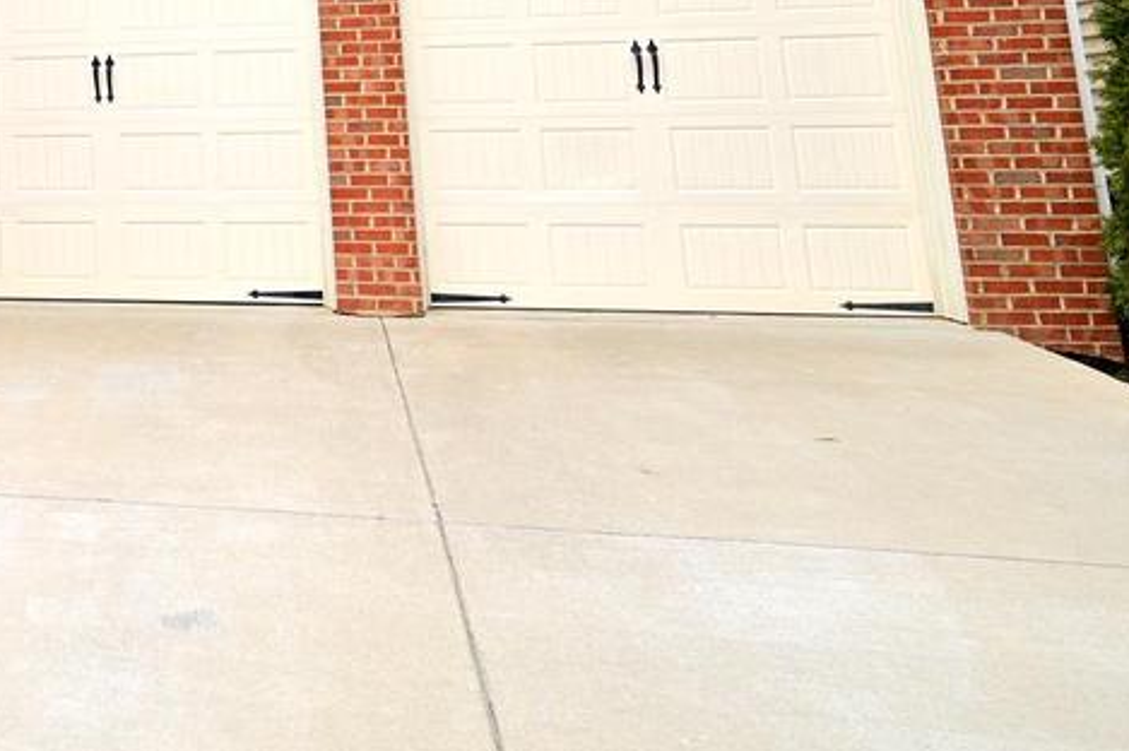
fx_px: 1348
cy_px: -120
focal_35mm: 43
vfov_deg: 27.8
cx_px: -91
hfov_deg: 38.3
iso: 100
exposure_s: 1/160
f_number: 4
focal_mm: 14
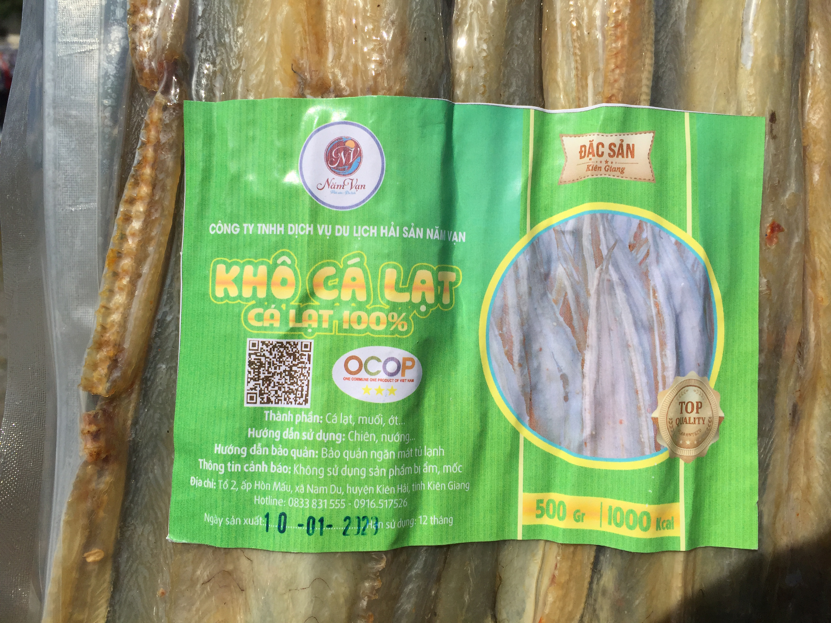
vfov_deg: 48.2
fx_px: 696
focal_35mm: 29
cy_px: 312
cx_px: 416
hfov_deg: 61.7
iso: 32
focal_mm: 4.15
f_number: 2.2
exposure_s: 1/7937
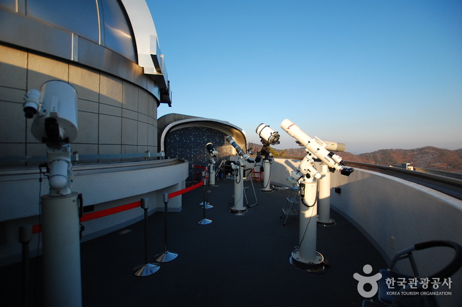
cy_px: 154
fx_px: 192
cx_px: 231
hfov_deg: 100.4
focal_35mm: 15
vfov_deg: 77.2
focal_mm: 10
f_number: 3.5
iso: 250
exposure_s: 1/1600
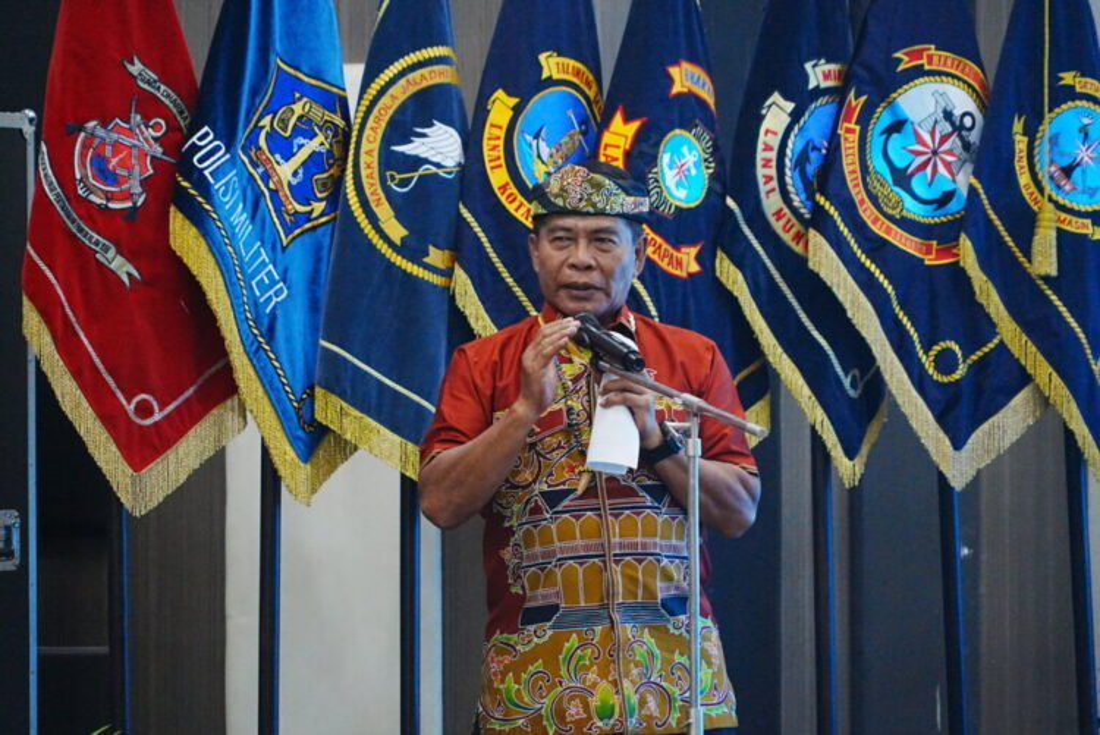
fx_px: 7337
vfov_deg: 5.7
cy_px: 368
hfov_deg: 8.6
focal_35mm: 240
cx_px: 550
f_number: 6.3
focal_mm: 240
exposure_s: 1/125
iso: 12800
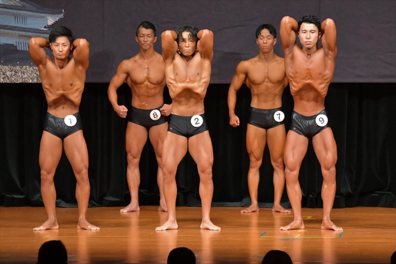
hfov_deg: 7.6
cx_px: 198
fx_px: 2969
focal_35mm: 270
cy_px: 132
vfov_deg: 5.1
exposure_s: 1/400
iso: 6400
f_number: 5.6
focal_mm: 180
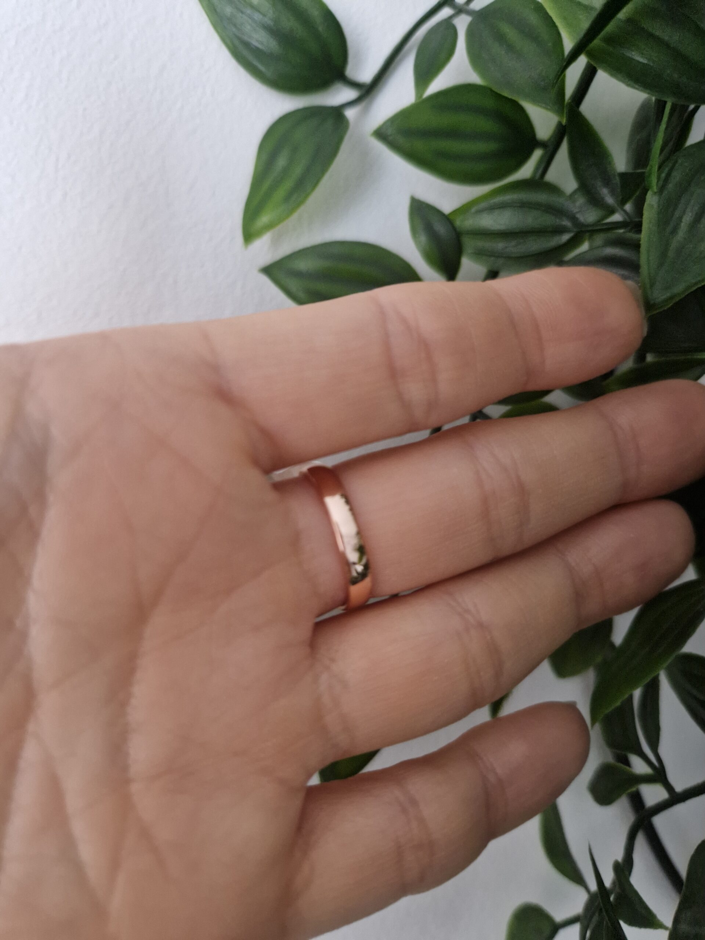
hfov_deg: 58.9
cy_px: 470
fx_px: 625
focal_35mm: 23
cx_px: 352
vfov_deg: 73.9
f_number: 1.8
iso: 640
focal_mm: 5.4
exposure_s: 1/50
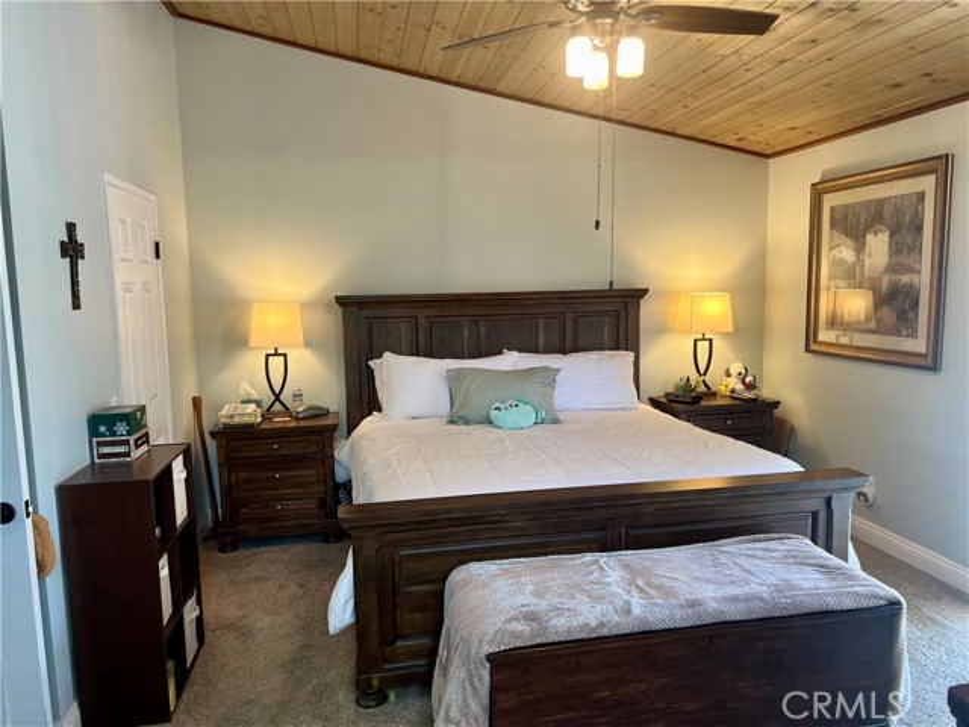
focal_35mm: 26
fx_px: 728
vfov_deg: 53.1
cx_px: 484
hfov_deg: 67.3
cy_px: 364
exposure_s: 1/60
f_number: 1.5
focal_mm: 5.7
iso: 100
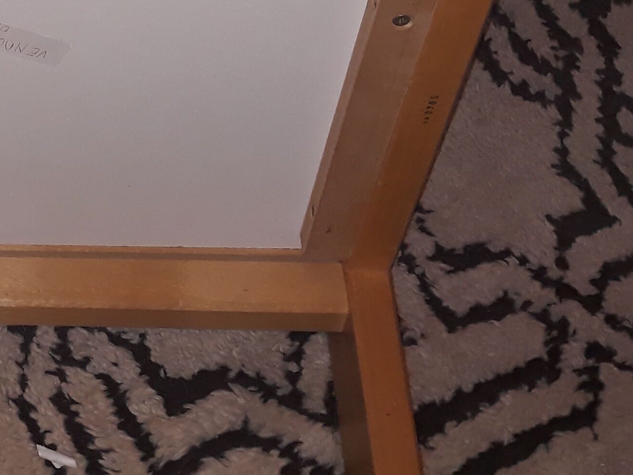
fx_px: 1554
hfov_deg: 21.7
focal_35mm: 85
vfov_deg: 17.3
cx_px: -82
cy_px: 143
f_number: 1.7
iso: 125
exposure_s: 1/50
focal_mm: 3.71
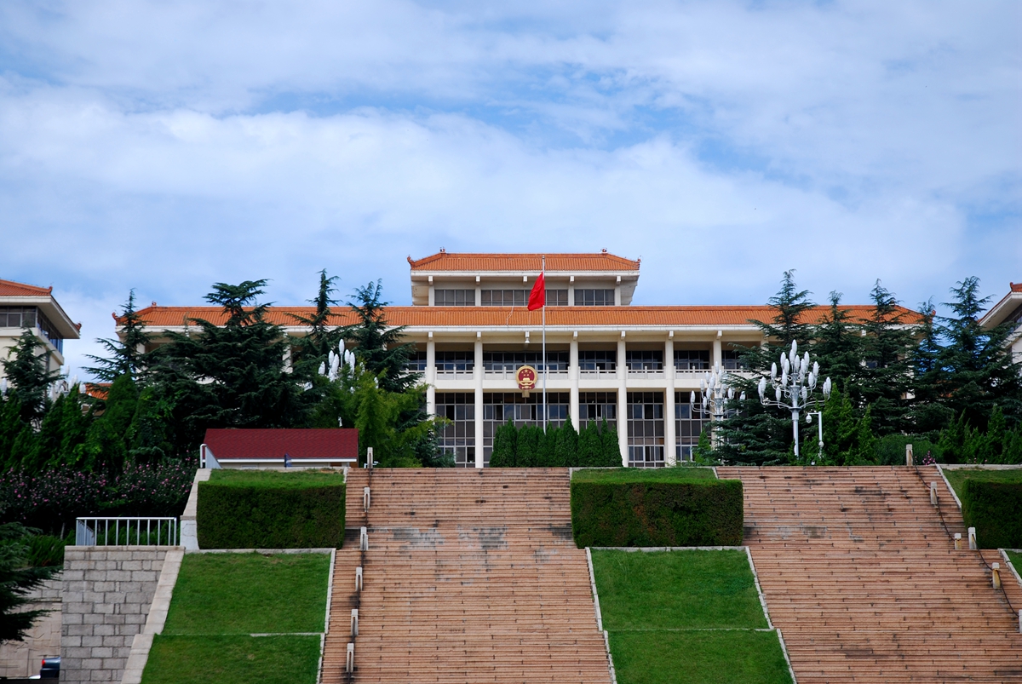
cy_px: 342
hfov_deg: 26.0
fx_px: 2217
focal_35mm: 78
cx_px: 511
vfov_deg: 17.5
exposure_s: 1/400
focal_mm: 52
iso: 100
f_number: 4.5
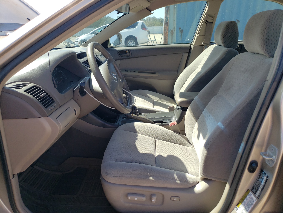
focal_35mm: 26
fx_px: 213
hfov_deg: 67.3
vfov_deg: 53.1
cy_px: 106
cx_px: 142
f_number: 1.5
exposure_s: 1/1000
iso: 50
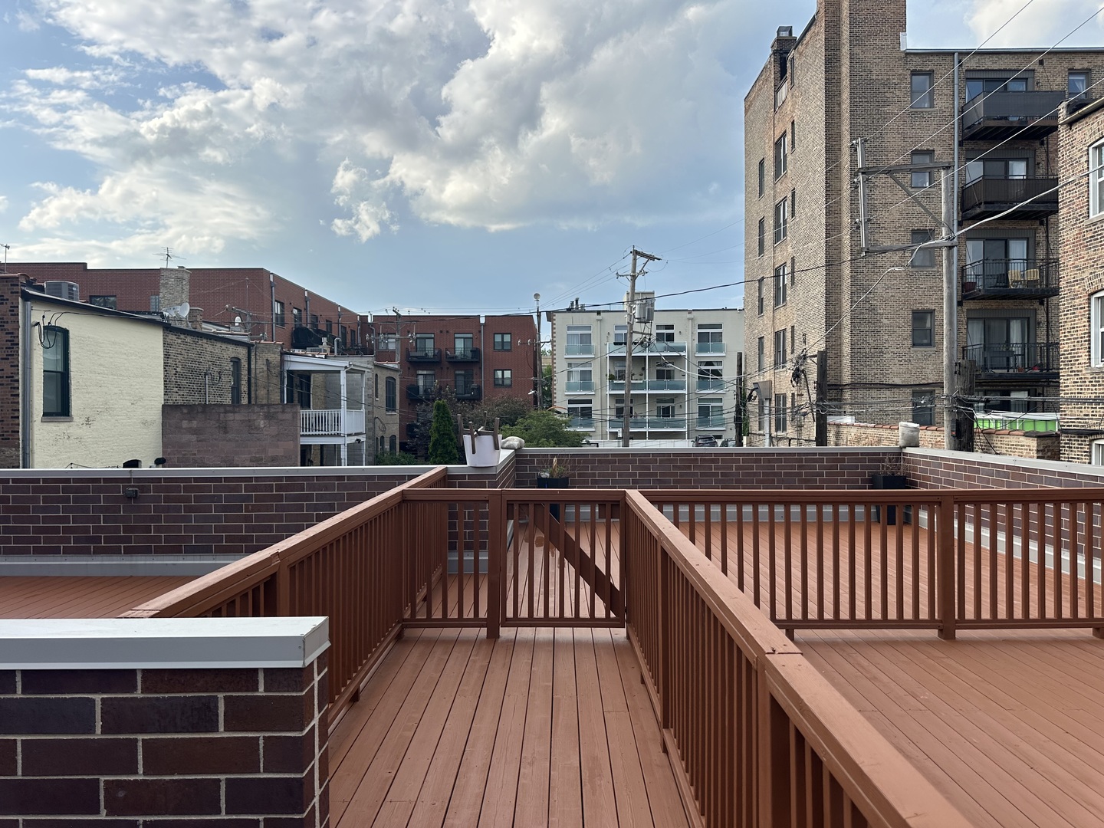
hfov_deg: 71.6
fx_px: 765
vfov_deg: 56.8
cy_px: 414
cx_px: 552
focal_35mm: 24
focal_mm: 6.86
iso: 80
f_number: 1.78
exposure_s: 1/2591
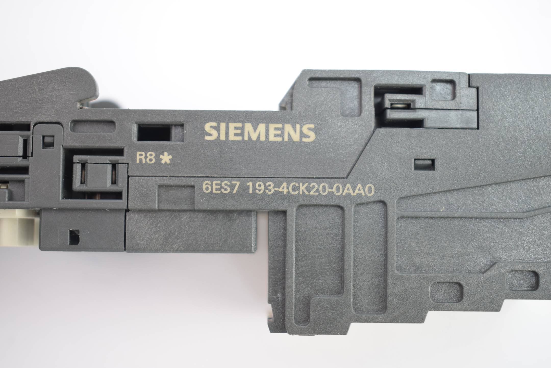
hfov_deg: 37.8
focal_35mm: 52
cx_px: 276
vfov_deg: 25.8
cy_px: 184
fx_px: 804
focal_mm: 35
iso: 800
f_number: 4.5
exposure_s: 1/60
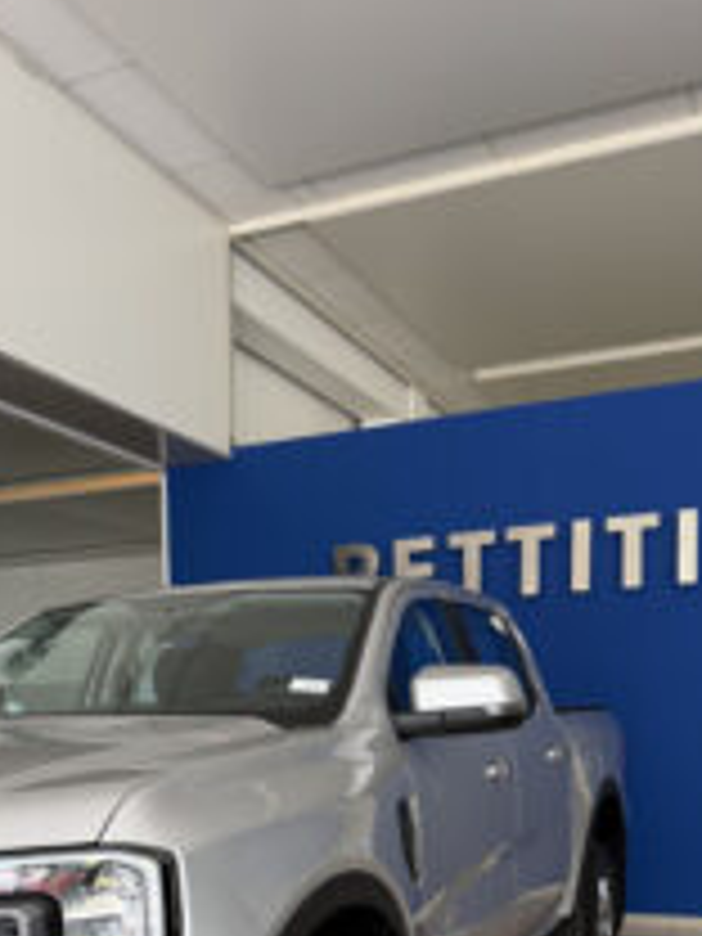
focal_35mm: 43
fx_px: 1163
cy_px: 803
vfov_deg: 41.2
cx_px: 248
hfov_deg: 33.4
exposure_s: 1/121
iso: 160
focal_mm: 6.76
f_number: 1.78
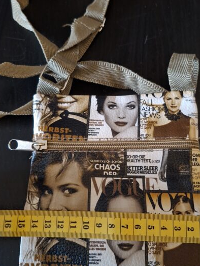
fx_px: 270
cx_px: 113
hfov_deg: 40.6
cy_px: 143
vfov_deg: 52.6
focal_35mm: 35
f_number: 1.8
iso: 1000
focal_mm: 5.54
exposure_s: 1/20
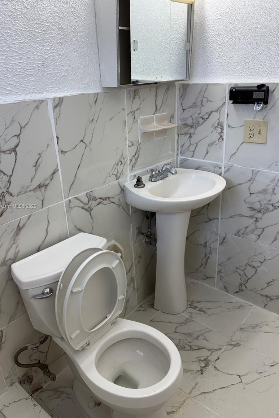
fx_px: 325
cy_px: 207
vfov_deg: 65.5
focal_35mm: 28
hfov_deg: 46.4
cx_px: 132
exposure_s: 1/120
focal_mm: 5.96
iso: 50
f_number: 1.6
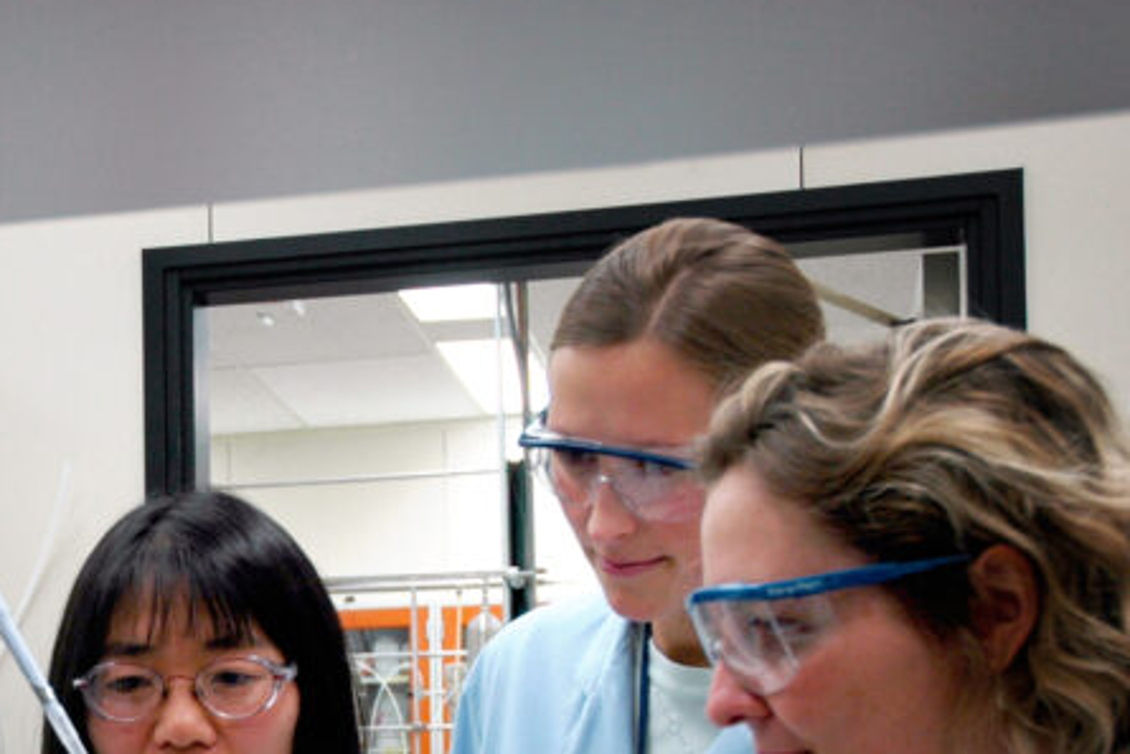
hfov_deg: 20.9
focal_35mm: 93
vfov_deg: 14.4
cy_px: 829
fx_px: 2925
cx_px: -89
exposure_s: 1/25
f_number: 4.5
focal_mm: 27
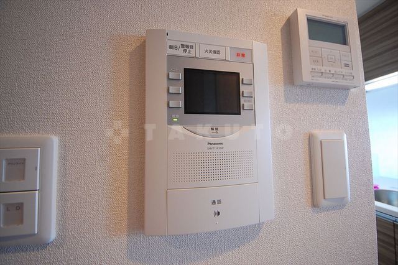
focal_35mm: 12
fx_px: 133
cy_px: 132
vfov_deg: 89.9
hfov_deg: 112.6
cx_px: 199
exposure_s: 1/25
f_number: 4.5
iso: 800
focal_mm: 8
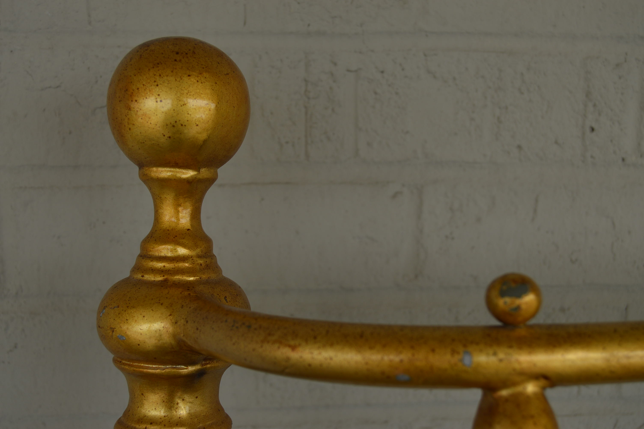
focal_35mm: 51
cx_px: 322
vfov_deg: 26.4
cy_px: 214
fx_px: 912
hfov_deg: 38.9
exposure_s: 1/250
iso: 100
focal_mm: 34
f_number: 5.6
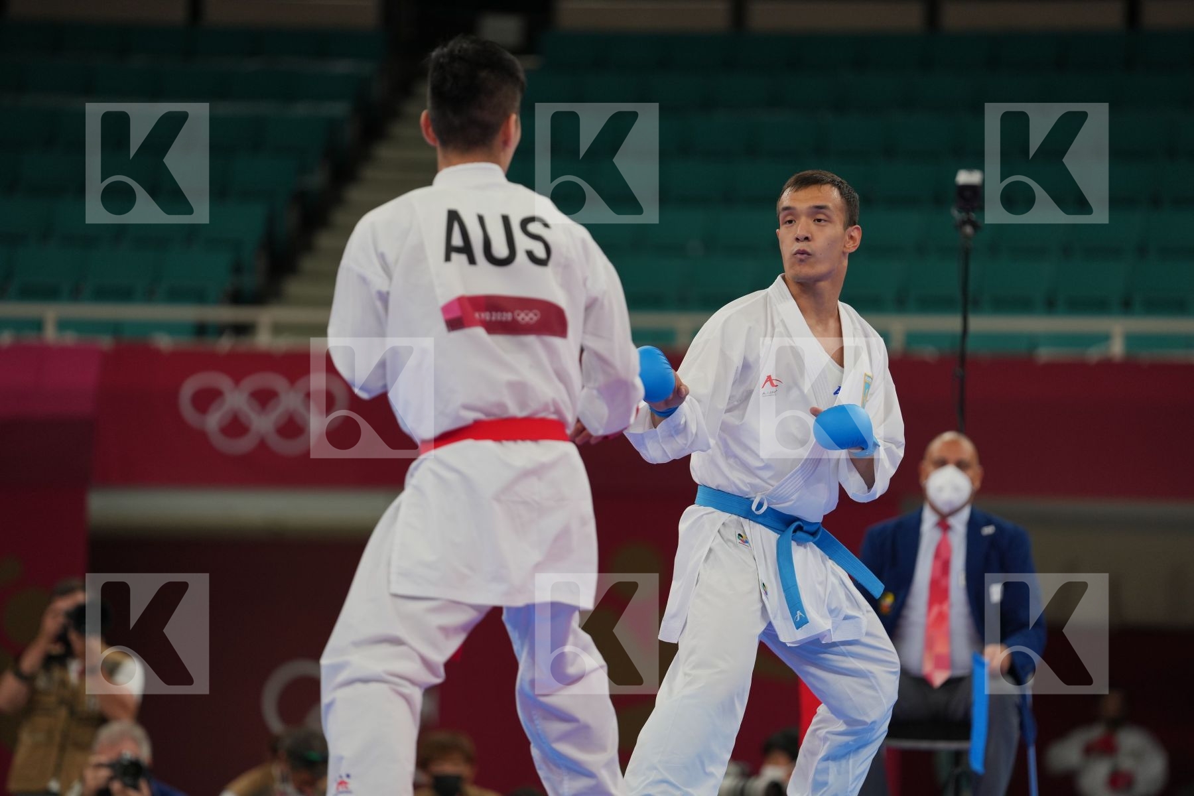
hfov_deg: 10.3
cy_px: 398
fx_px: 6633
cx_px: 597
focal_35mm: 200
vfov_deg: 6.9
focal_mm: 200
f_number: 2.8
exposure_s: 1/1000
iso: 500
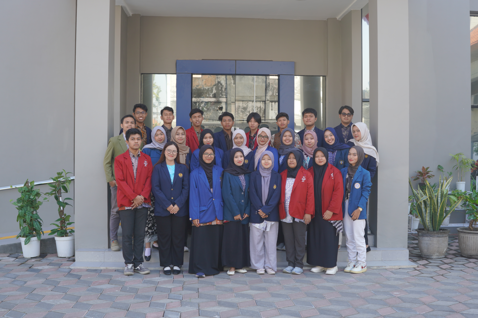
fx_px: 558
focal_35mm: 42
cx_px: 239
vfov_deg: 31.9
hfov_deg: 46.4
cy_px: 159
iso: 160
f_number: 4
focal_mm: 28
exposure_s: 1/200
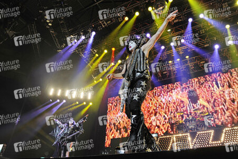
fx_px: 159
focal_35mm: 24
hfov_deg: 73.8
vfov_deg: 53.1
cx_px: 119
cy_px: 80
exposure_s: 1/200
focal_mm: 24
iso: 1000
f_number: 5.6
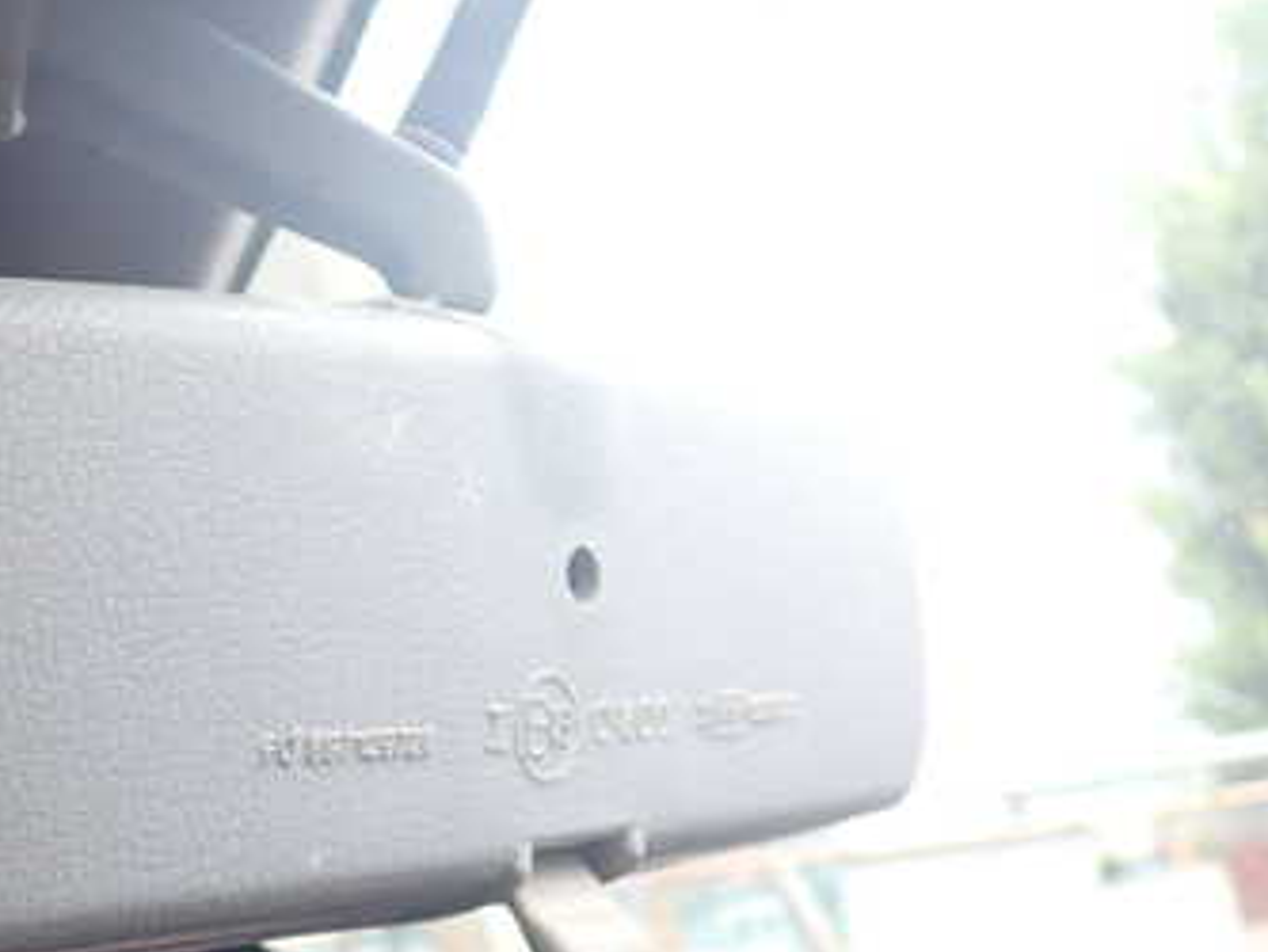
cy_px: 388
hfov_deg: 33.9
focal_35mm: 54
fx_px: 1979
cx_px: 164
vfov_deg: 27.0
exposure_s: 1/100
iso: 100
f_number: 2.3
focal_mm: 5.4
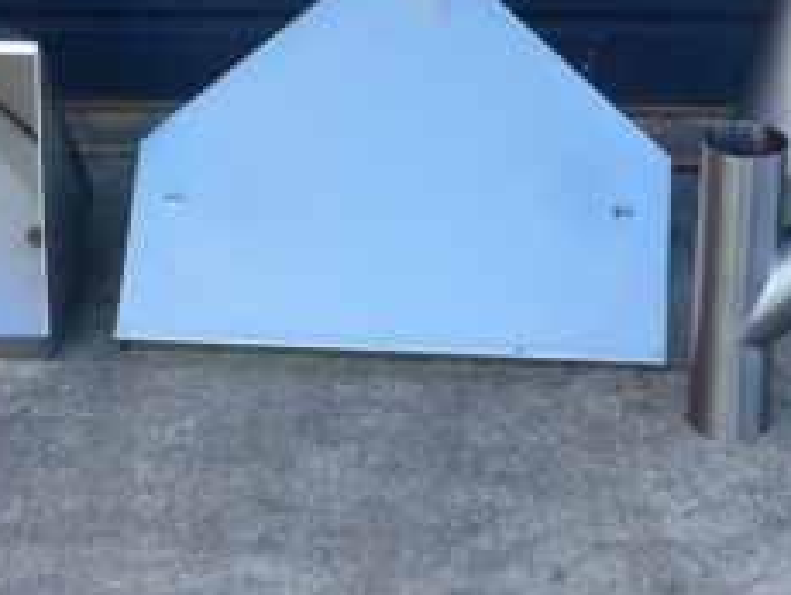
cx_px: 413
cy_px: 41
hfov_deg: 23.8
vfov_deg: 17.7
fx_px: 1876
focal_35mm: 82
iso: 25
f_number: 2.2
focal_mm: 4.15
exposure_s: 1/100
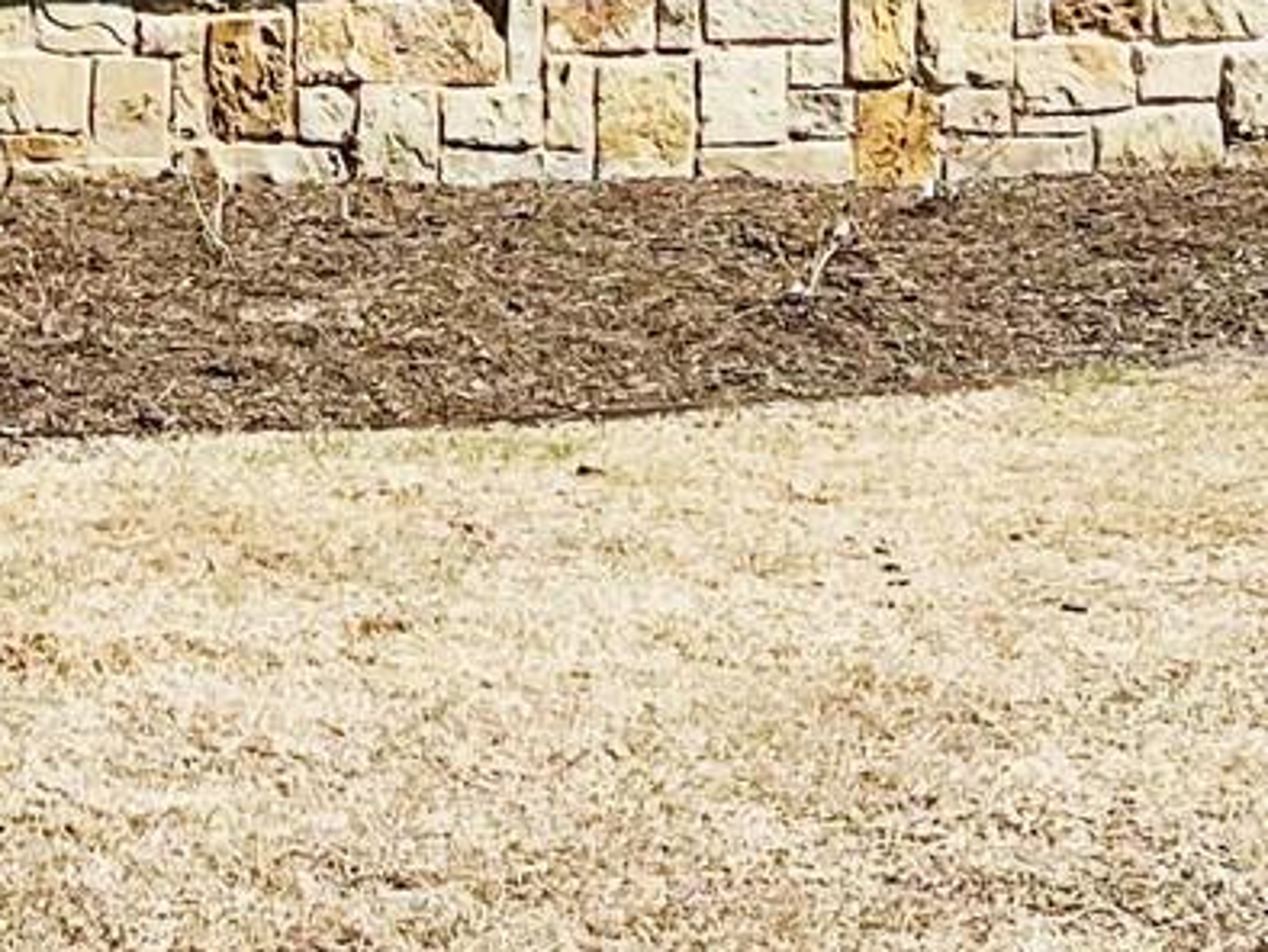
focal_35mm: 135
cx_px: -531
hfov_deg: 13.9
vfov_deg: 10.3
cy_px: -833
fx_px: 4948
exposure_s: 1/5076
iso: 50
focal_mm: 5.7
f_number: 1.5
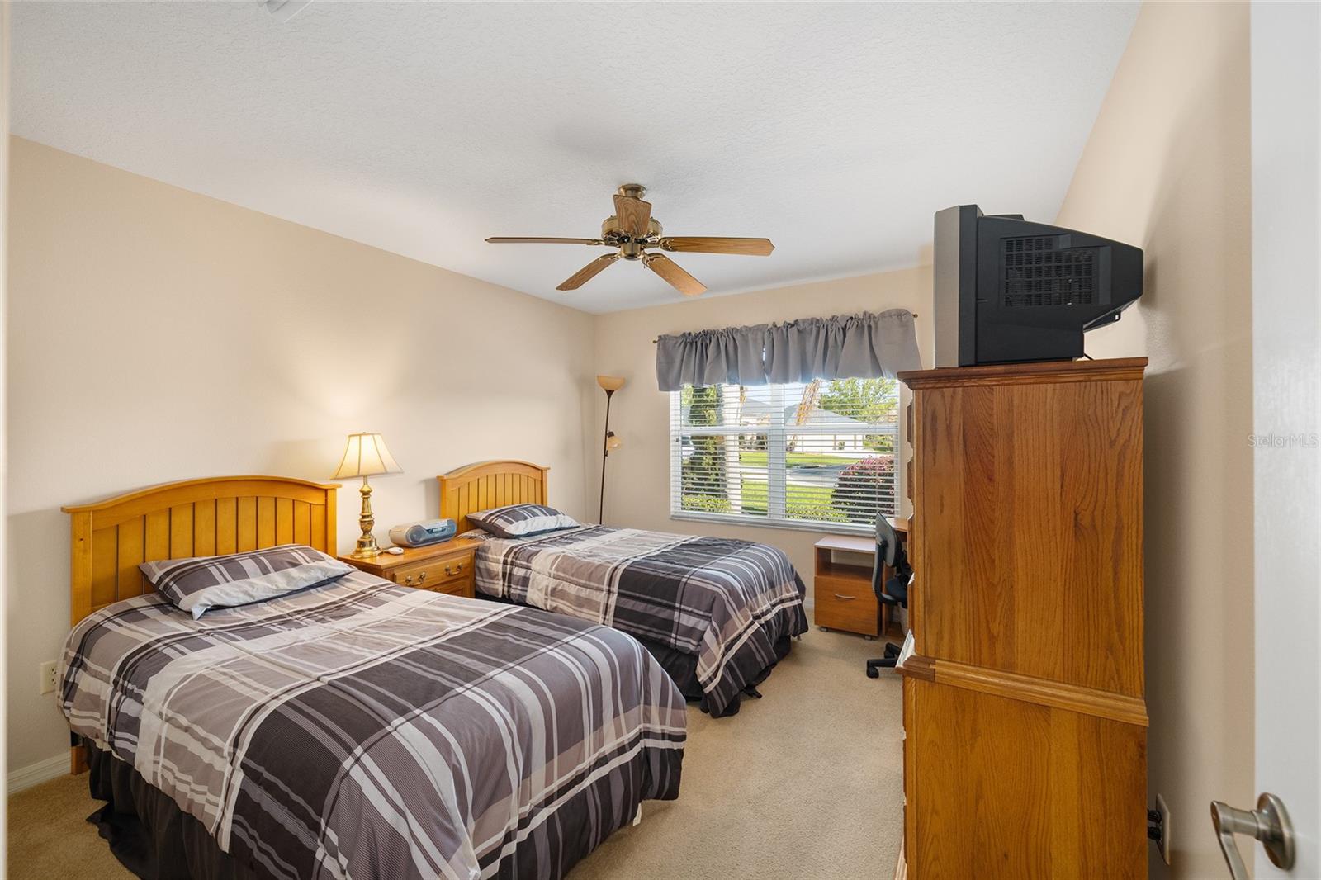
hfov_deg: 104.3
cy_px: 440
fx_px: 514
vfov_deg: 81.2
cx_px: 660
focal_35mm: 14
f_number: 8
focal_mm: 14
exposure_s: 1/15
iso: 500
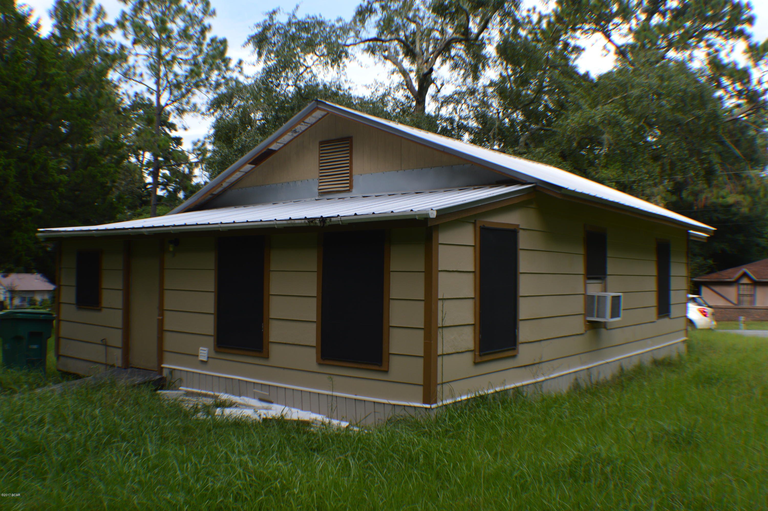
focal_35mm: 39
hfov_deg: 49.6
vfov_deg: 34.1
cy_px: 256
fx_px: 831
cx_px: 384
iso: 100
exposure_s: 1/125
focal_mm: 26
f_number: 5.6
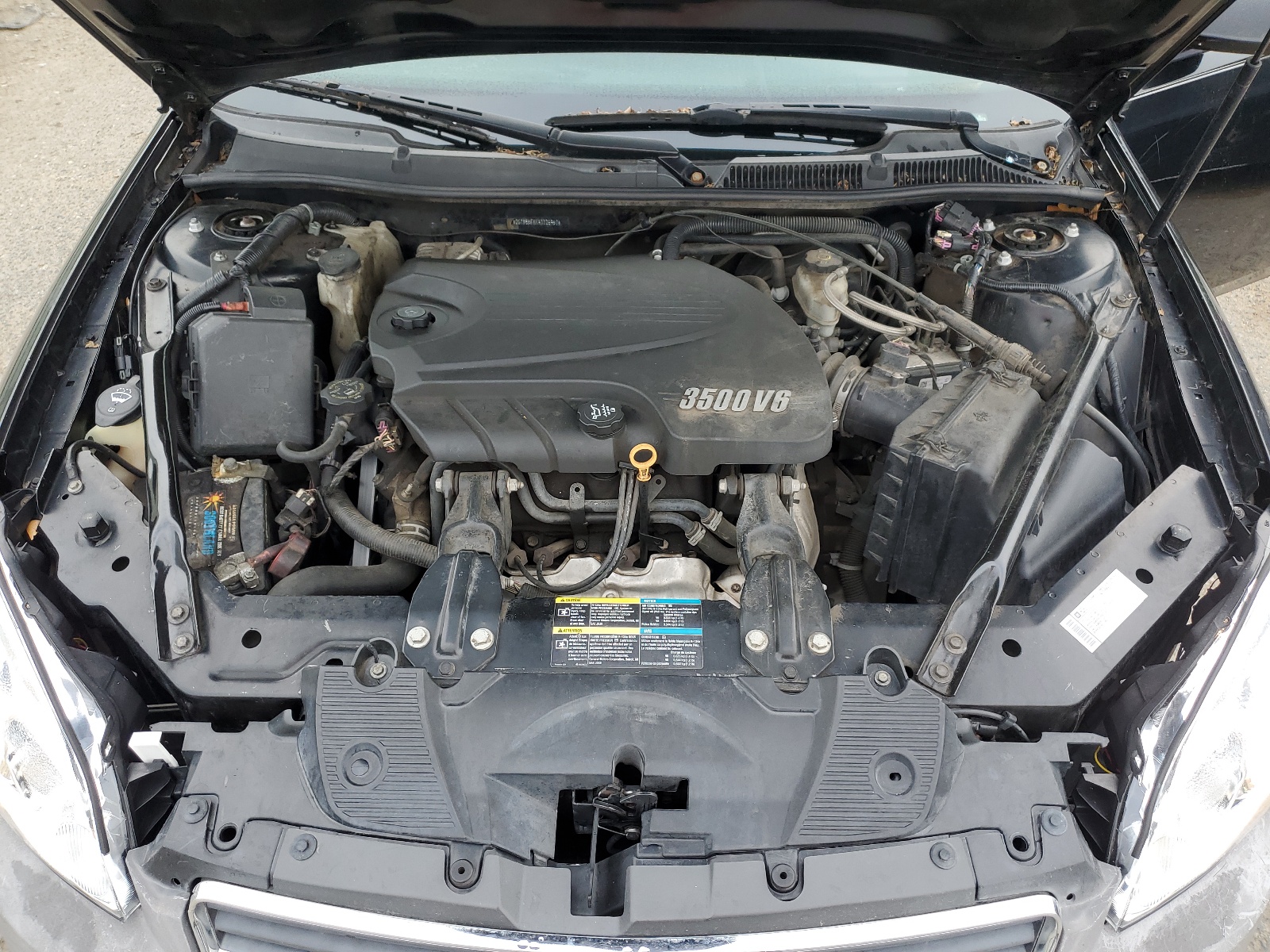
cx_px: 635
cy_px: 476
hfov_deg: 67.3
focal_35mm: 26
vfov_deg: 53.1
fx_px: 954
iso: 50
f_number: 1.5
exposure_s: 1/204
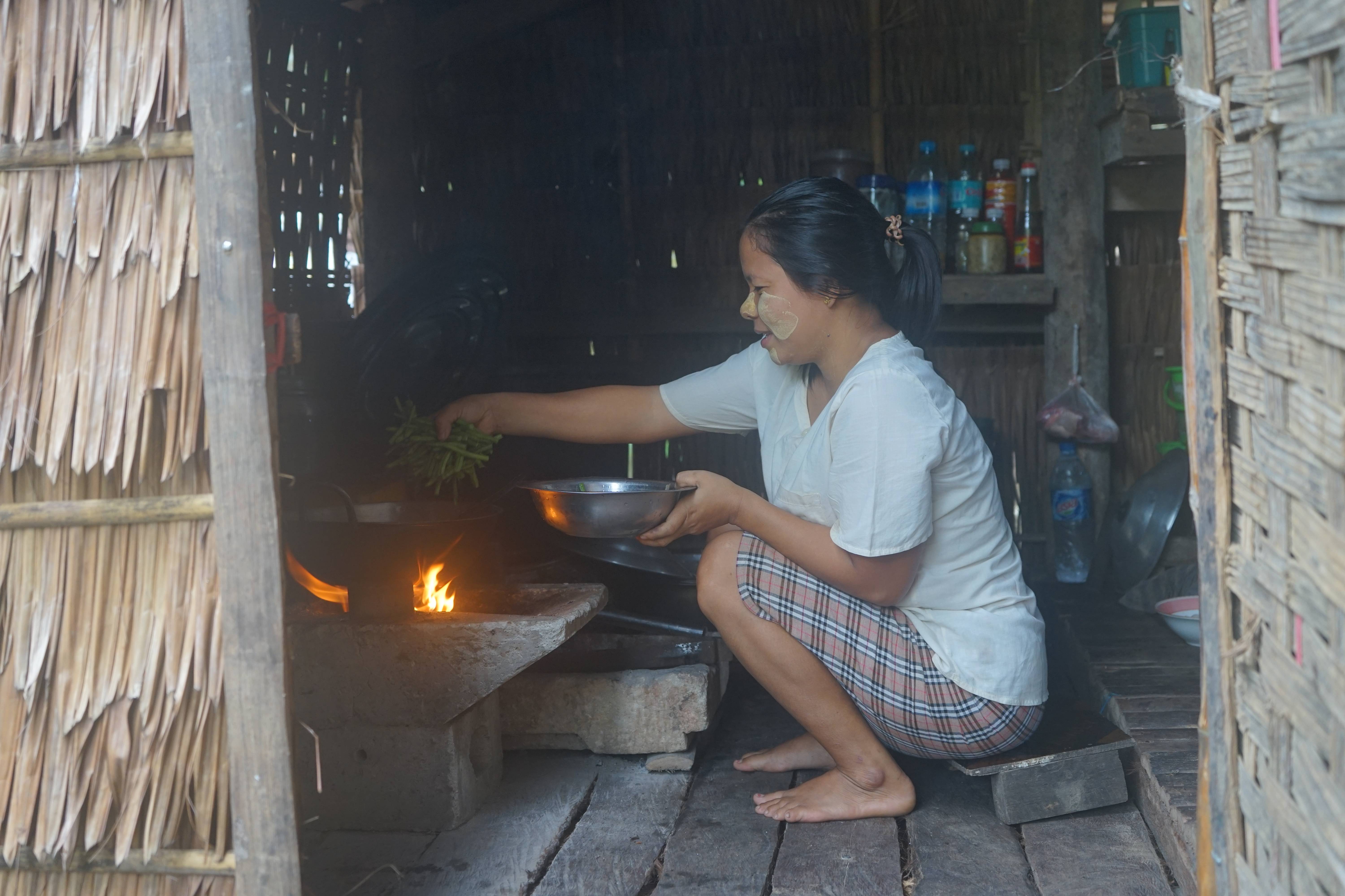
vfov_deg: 31.2
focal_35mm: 43
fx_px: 1606
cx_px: 672
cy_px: 448
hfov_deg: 45.4
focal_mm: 43
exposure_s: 1/160
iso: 800
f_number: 4.5
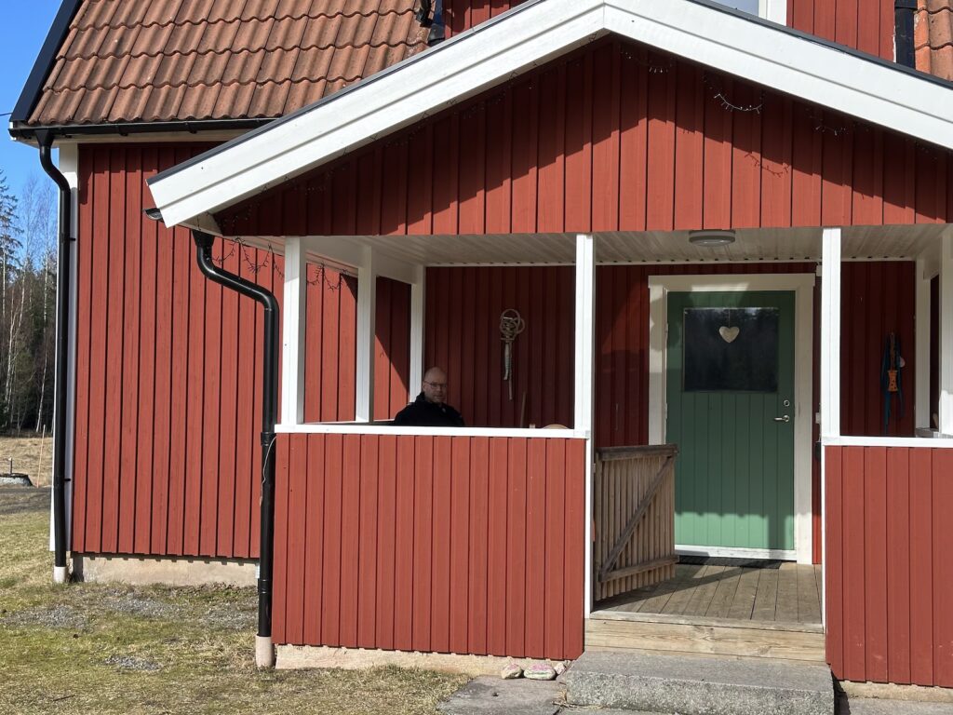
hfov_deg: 39.7
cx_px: 476
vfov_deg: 30.3
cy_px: 358
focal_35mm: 48
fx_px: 1321
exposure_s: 1/1212
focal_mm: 6.86
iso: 64
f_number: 1.78
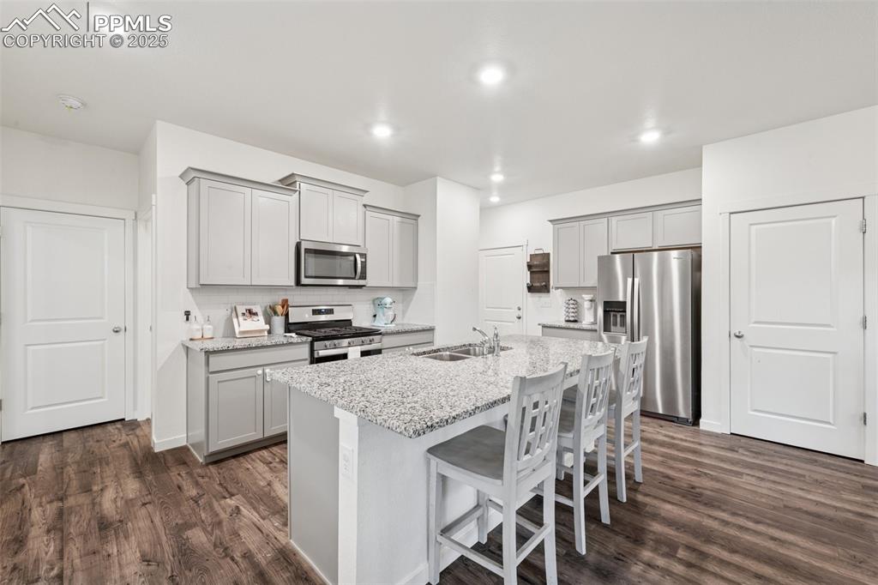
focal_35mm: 15
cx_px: 439
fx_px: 366
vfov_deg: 77.3
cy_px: 292
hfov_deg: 100.4
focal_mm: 15
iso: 100
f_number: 11
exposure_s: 1.6
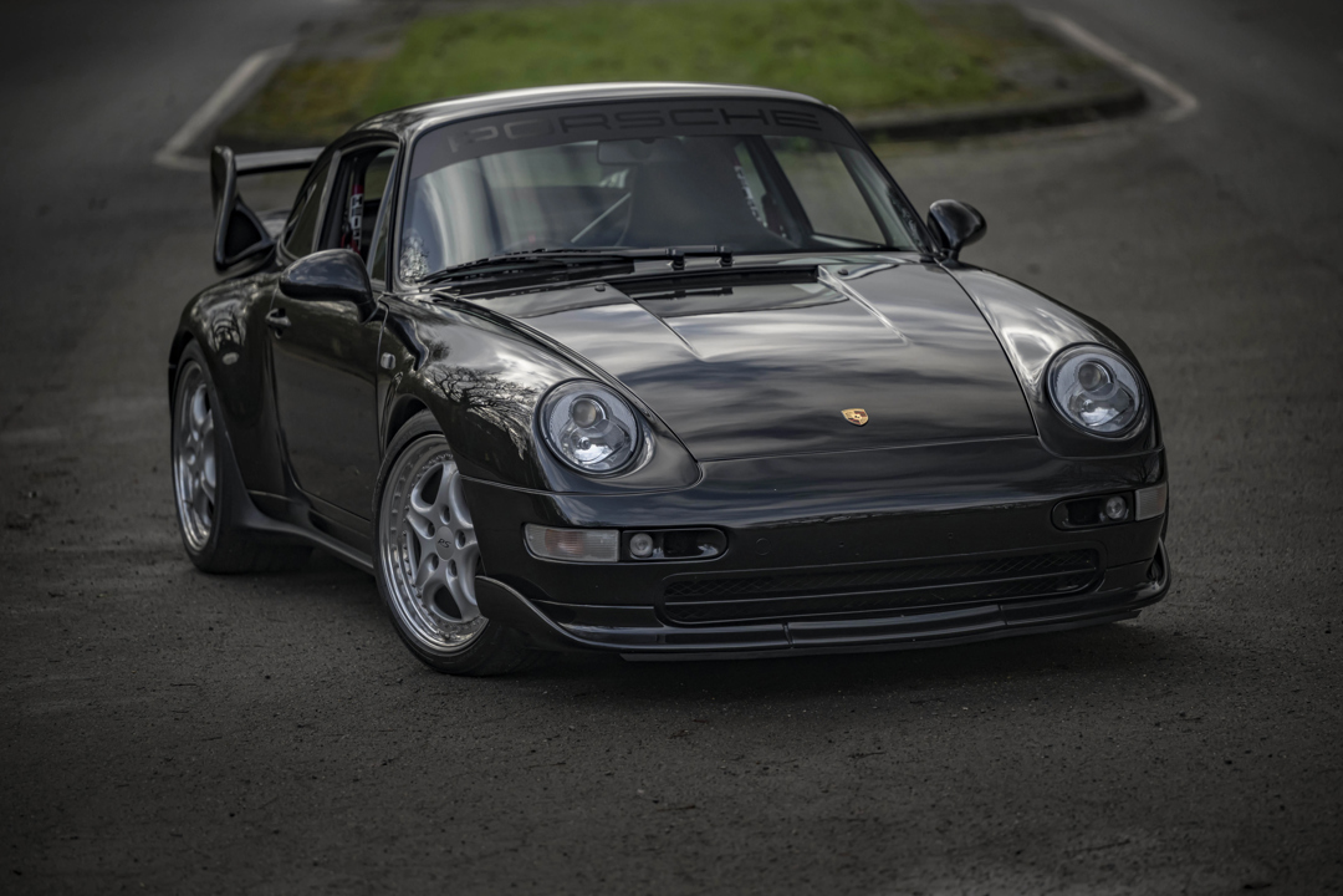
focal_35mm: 175
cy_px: 448
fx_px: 6528
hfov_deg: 11.7
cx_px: 672
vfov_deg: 7.8
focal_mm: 175
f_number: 2.8
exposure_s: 1/1600
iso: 800
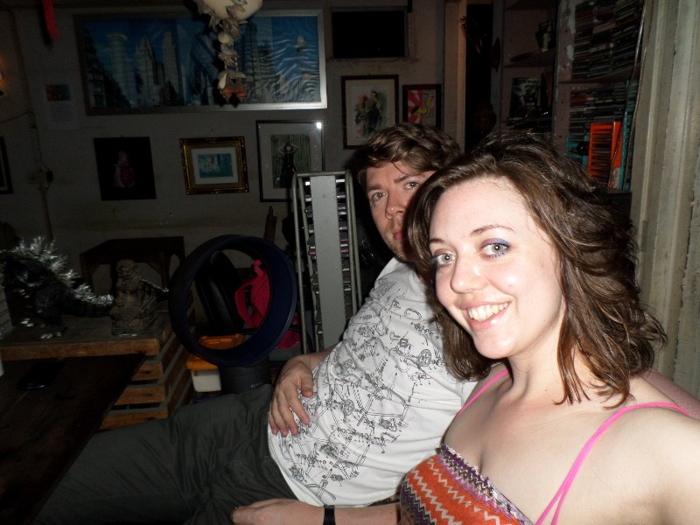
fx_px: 506
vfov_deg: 54.9
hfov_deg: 69.4
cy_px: 262
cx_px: 350
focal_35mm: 25
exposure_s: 1/30
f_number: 2.5
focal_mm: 4.5
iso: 100
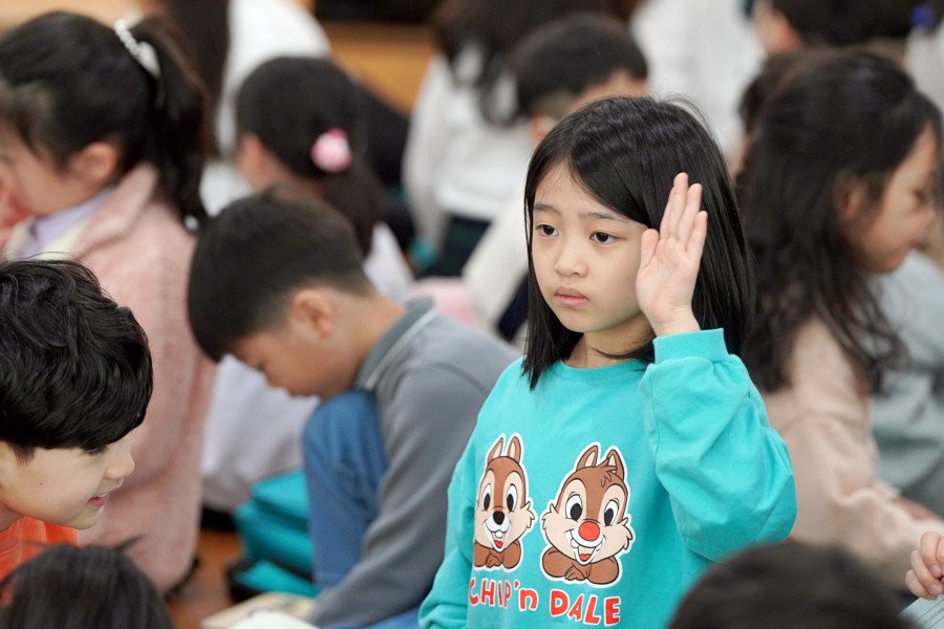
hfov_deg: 11.7
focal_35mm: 176
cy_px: 314
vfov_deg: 7.8
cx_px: 472
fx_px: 4615
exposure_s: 1/200
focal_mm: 176
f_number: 4
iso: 2000
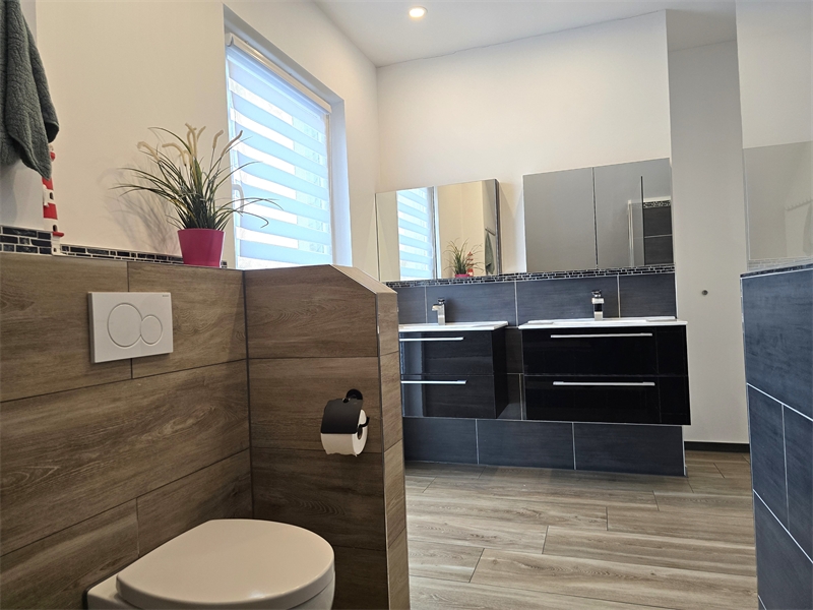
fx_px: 540
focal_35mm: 23
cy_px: 305
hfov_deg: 73.9
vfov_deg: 58.9
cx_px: 406
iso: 200
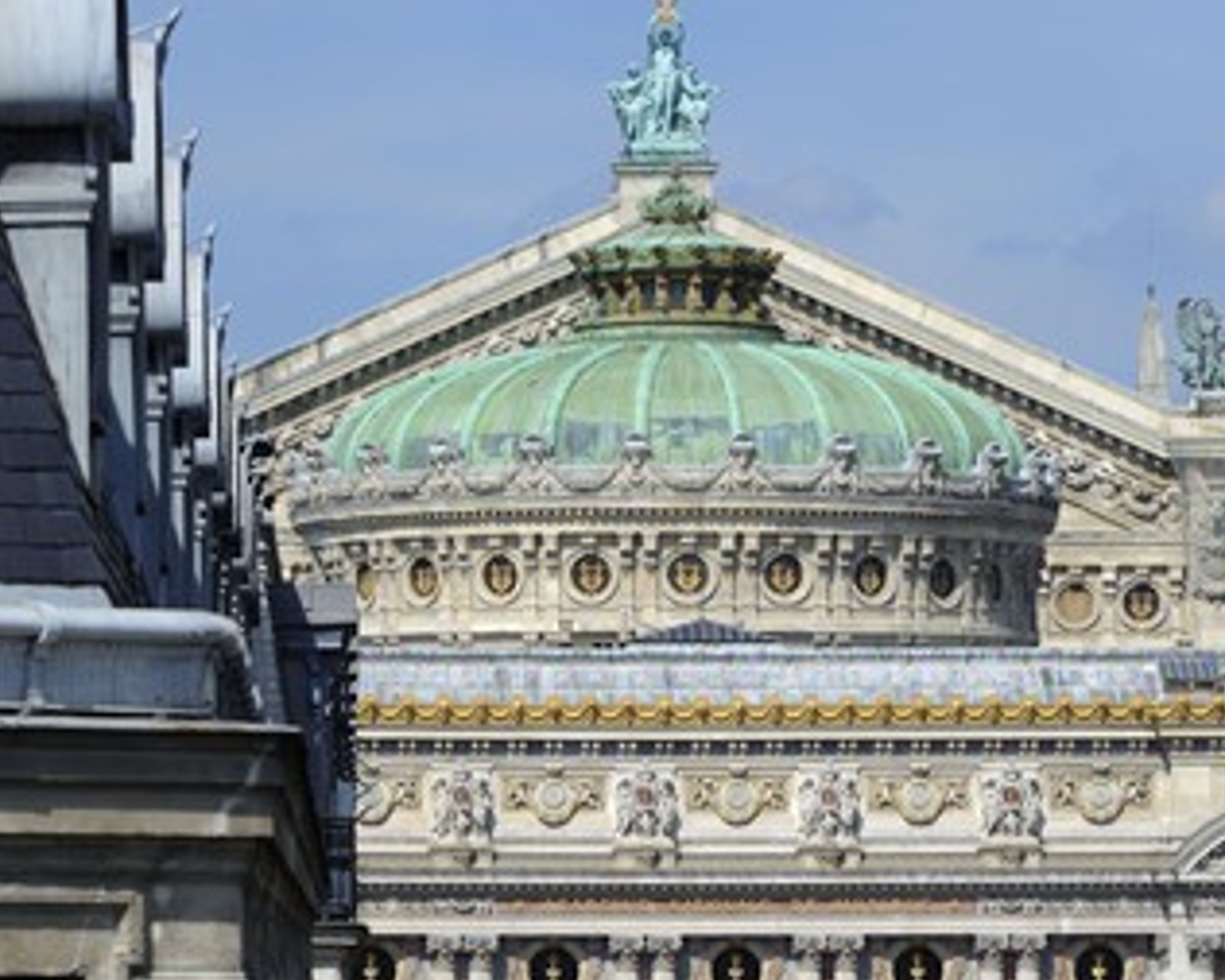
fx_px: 8378
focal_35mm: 231
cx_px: 655
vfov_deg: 6.7
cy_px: 504
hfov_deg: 8.4
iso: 200
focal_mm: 185
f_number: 18
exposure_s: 1/125
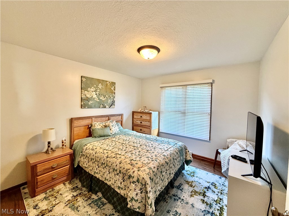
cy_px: 108
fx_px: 117
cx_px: 144
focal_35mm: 14
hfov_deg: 102.1
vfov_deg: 85.7
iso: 320
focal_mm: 2.22
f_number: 2.2
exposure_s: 1/60
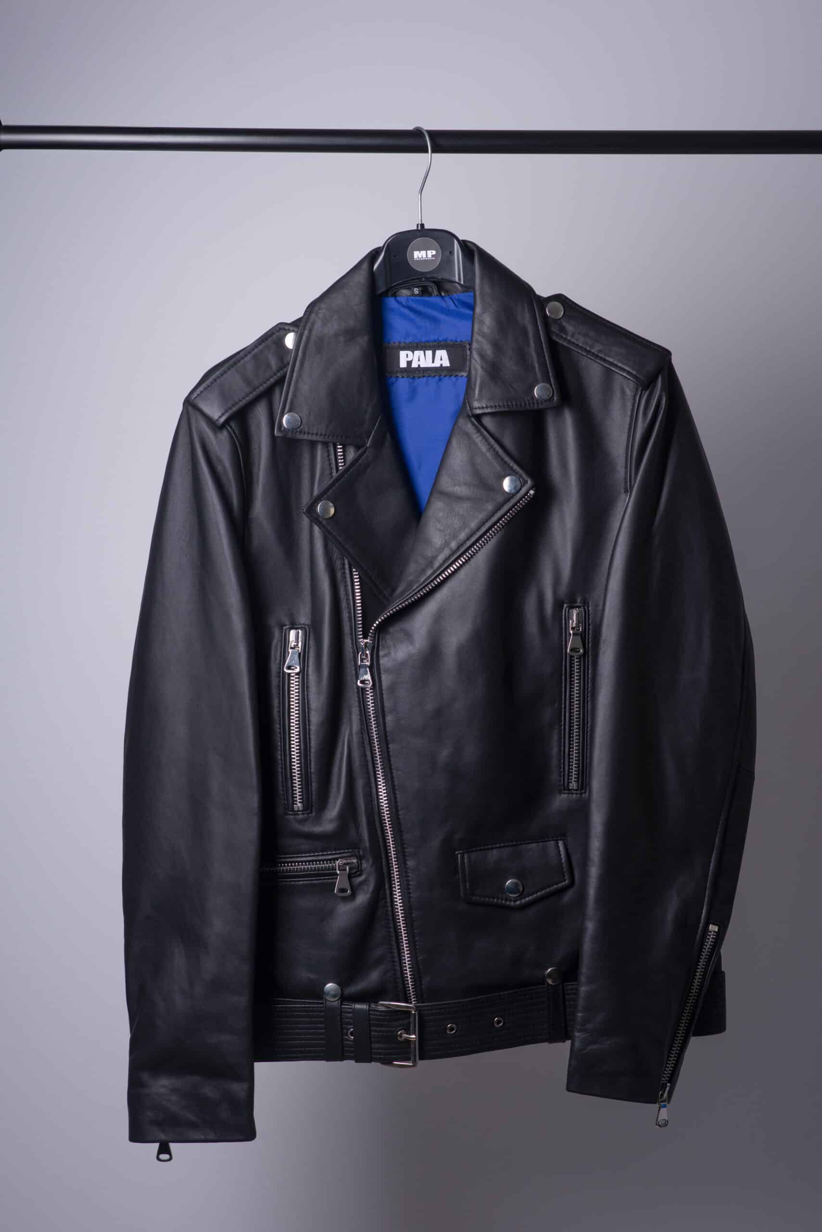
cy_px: 616
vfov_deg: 23.9
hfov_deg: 16.1
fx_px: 2908
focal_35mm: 85
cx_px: 411
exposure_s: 1/500
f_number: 8
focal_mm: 85
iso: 320
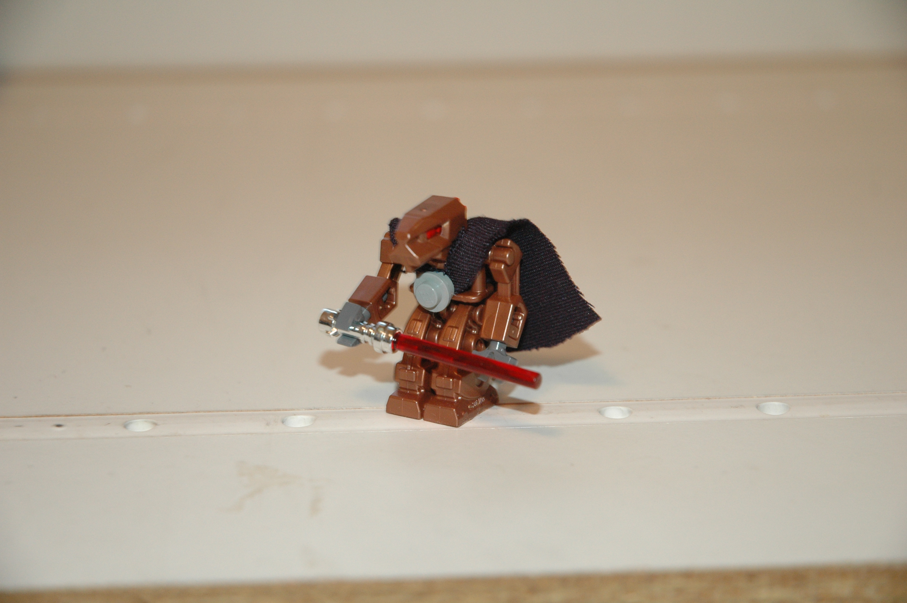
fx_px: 2643
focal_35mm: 105
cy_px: 302
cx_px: 454
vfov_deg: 13.0
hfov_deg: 19.5
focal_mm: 70
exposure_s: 1/25
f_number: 4.5
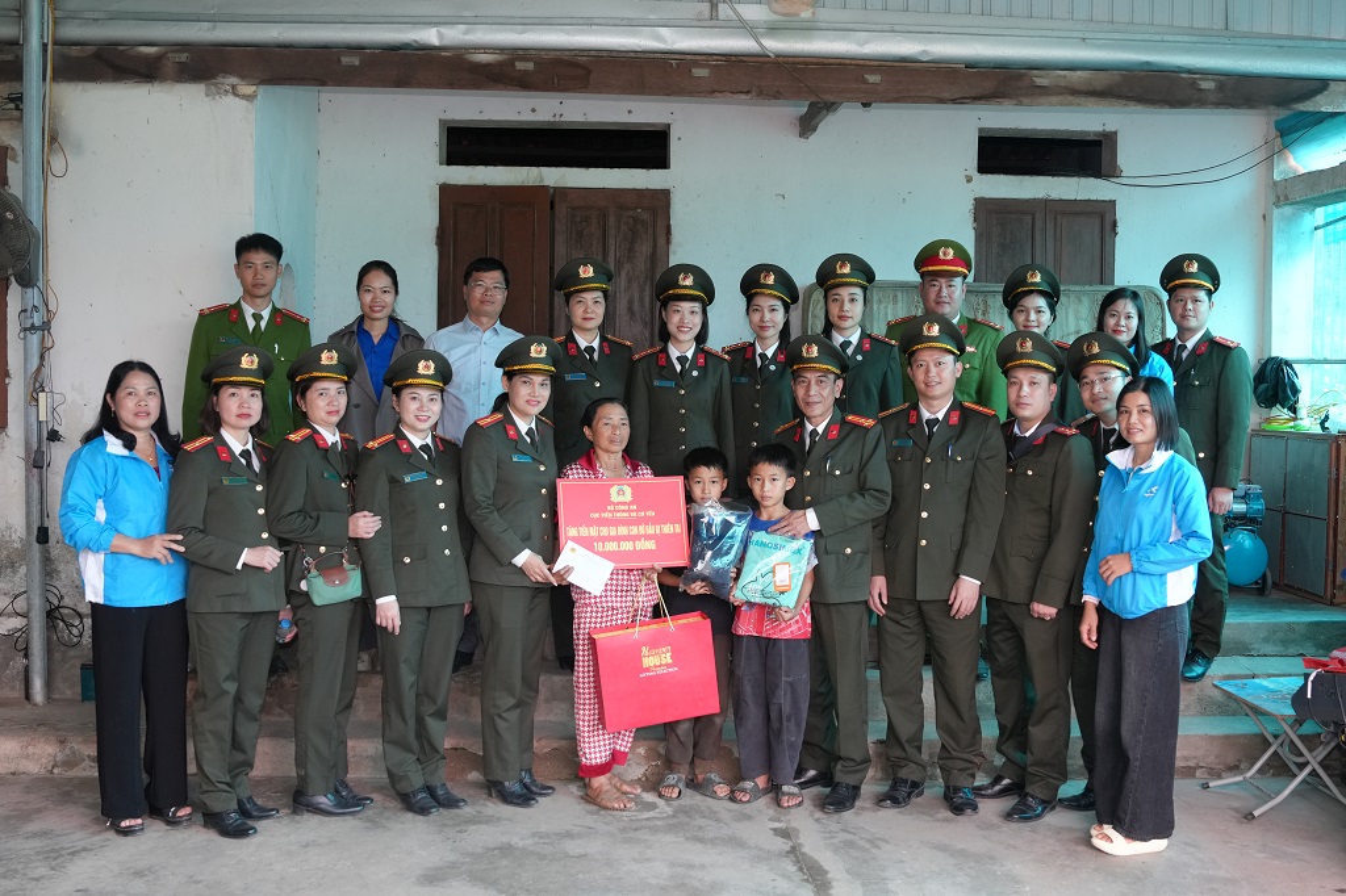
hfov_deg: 53.1
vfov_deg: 36.8
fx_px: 1345
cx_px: 673
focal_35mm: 36
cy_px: 448
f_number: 4
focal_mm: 24
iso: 800
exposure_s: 1/160
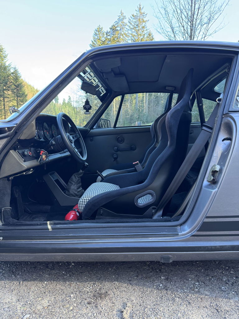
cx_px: 120
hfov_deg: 56.8
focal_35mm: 24
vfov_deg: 71.6
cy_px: 160
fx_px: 221
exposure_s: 1/121
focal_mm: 6.76
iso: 125
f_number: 1.78
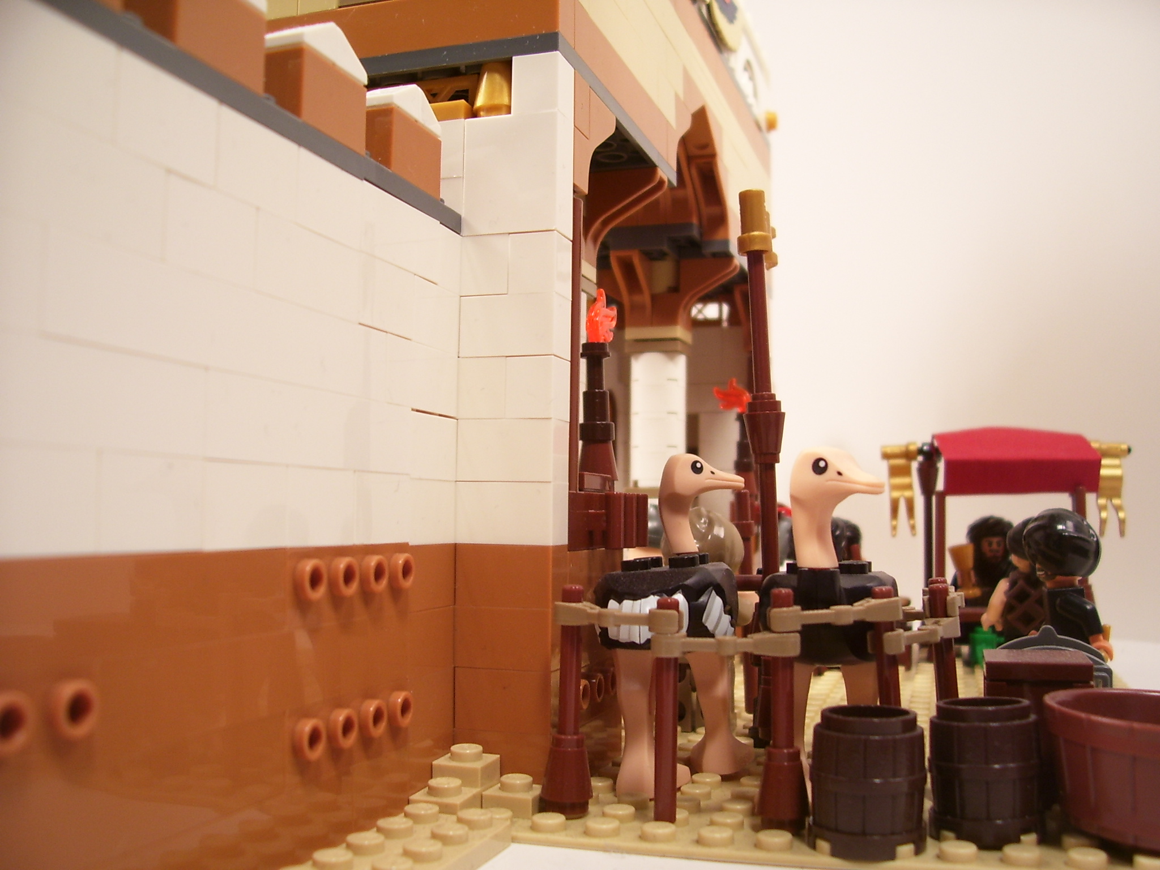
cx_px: 580
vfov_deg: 41.8
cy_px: 435
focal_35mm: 34
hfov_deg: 54.0
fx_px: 1139
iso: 80
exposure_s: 1/45
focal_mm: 5.6
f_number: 2.7
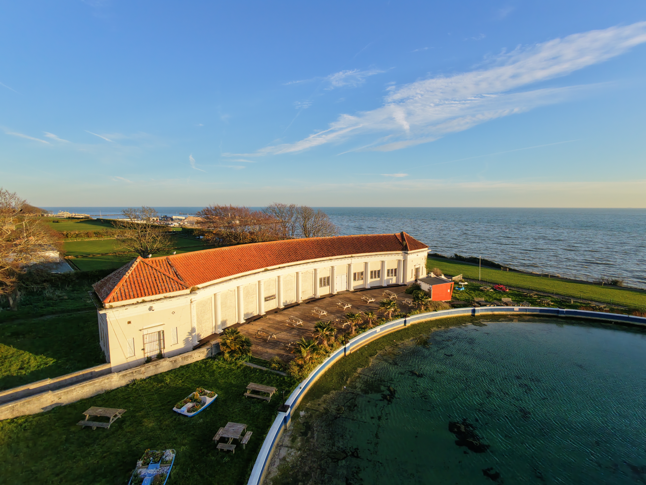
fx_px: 299
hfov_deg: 94.5
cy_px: 242
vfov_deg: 78.1
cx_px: 323
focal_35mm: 16
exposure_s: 1/320
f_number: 2.2
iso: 100
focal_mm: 3.05
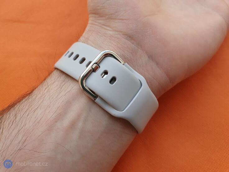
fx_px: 172
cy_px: 86
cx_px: 114
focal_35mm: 26
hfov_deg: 67.3
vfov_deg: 53.1
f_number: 2.4
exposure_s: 1/301
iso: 50
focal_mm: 4.32
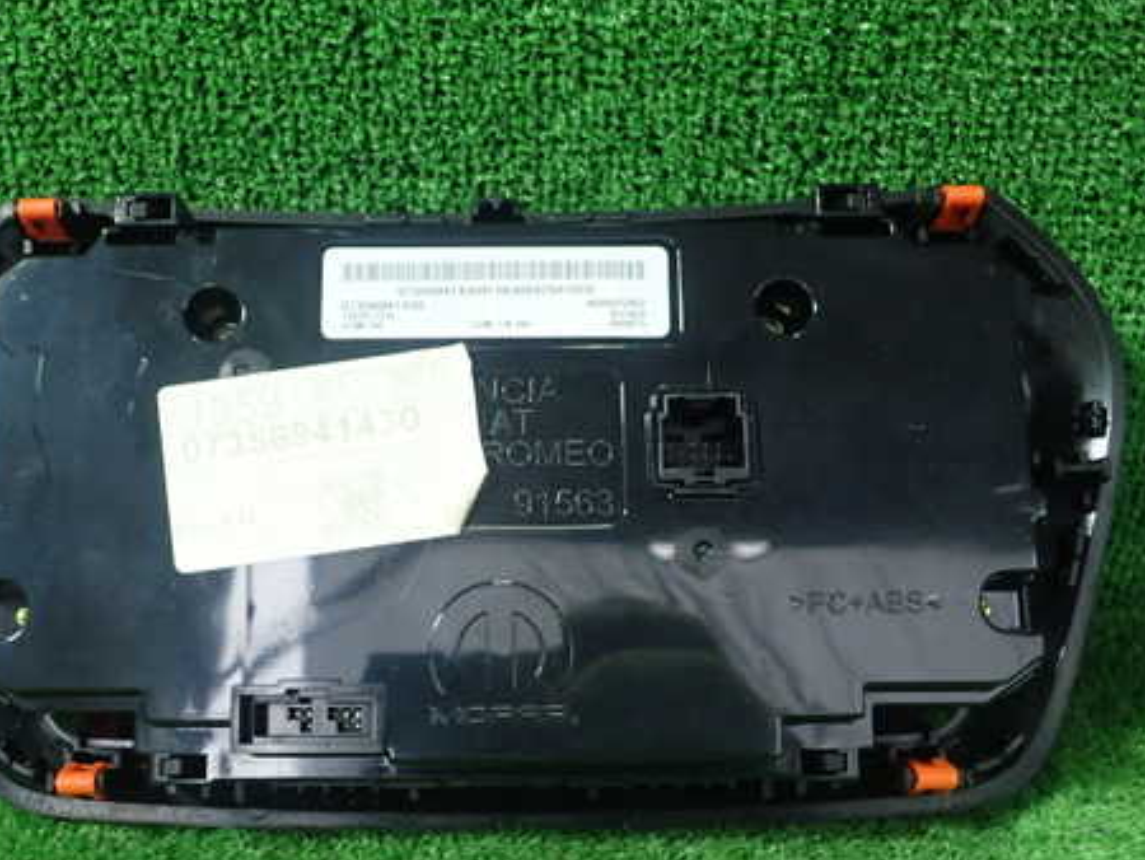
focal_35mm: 40
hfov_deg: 46.5
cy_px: 486
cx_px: 450
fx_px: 1324
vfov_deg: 35.9
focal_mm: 5.5
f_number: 2.3
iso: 640
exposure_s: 1/125
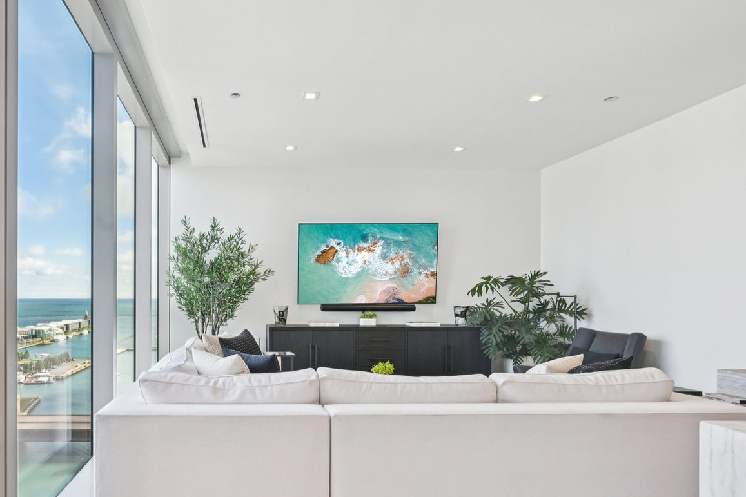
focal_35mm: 22
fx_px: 450
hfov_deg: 76.4
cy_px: 295
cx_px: 239
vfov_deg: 57.5
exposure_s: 1/250
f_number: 8
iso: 800
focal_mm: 15.5
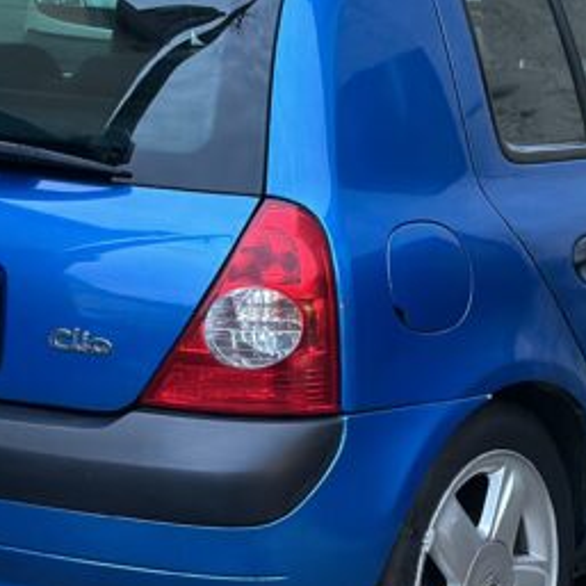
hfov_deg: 13.2
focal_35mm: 132
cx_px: 392
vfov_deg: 13.2
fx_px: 2528
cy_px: 317
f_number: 1.78
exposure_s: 1/33
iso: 640
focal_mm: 6.86
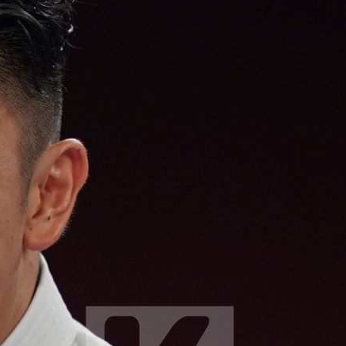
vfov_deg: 0.8
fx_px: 23725
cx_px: -108
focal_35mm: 2098
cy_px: 378
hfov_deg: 0.8
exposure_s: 1/500
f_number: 2.8
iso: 640
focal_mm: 400
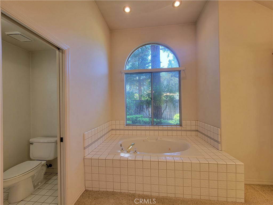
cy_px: 102
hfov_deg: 106.2
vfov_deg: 89.9
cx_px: 136
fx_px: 103
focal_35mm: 13
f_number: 2.2
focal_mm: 2.2
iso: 80
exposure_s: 1/60
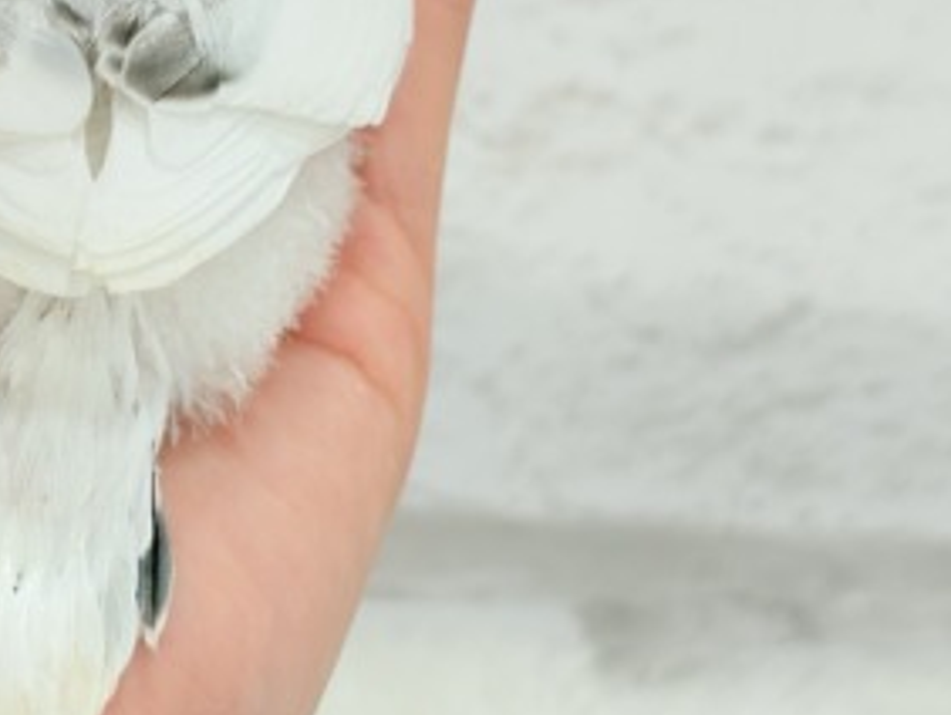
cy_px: 47
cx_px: 287
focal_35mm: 118
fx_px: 3245
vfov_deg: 12.5
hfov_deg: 16.6
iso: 64
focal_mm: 5.96
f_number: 1.6
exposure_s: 1/100
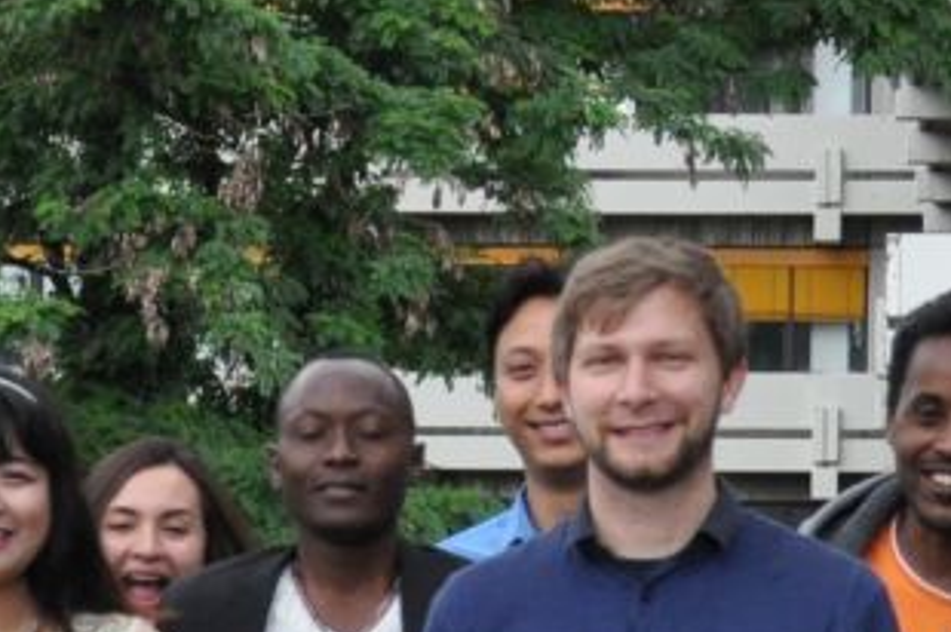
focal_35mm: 248
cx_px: 528
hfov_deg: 8.3
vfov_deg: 5.4
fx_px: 6544
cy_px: 1127
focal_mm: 32
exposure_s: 1/1000
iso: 800
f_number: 4.8
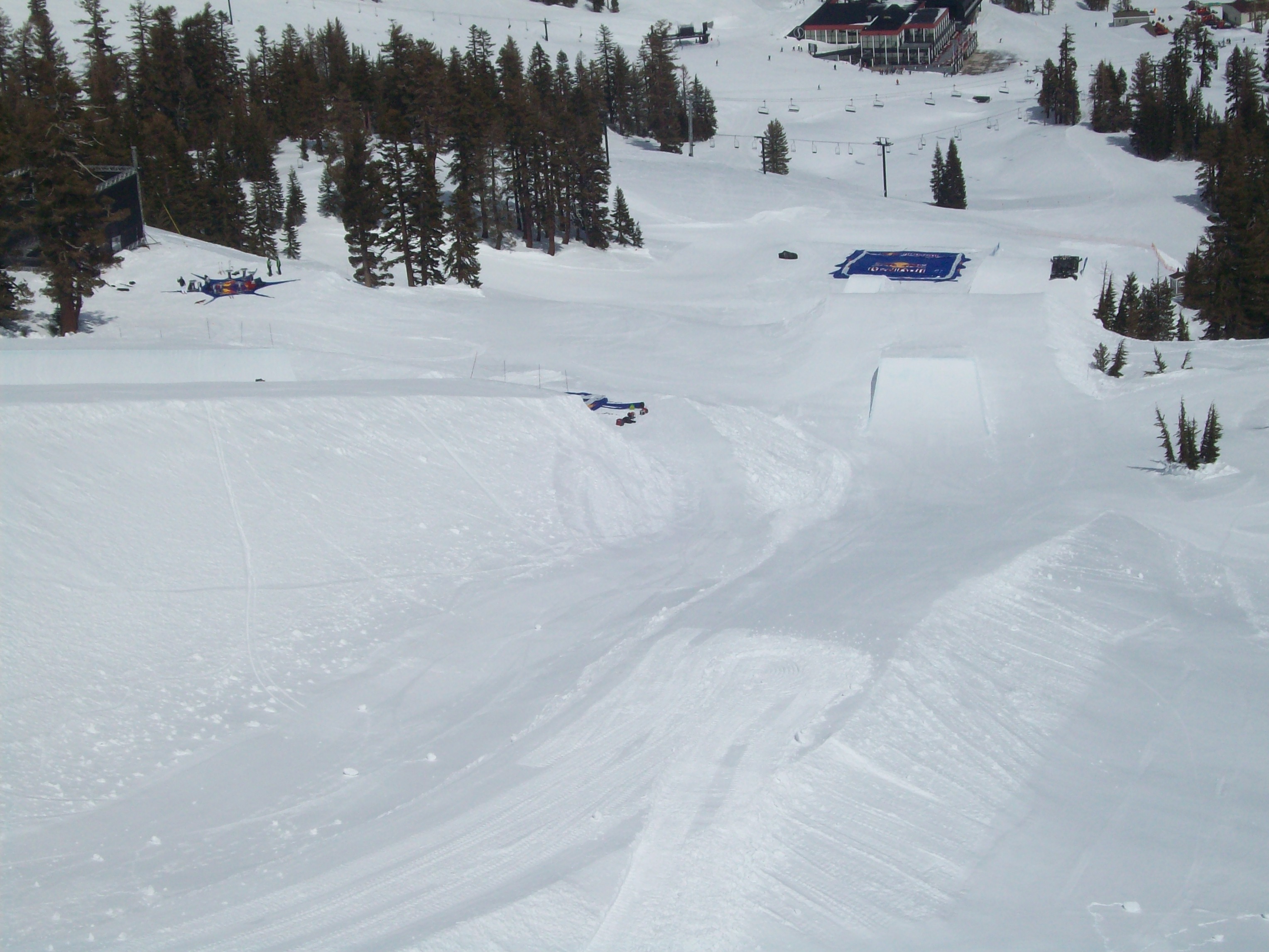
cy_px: 476
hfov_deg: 27.8
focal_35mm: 70
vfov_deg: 21.0
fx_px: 2566
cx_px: 634
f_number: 6.7
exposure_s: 1/1401
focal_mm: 11.6
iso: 80
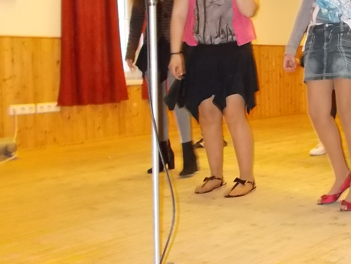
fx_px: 568
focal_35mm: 56
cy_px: 103
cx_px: 369
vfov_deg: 26.0
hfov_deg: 31.2
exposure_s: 1/25
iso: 400
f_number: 3.2
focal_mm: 4.6
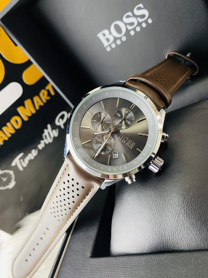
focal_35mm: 25
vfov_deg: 69.4
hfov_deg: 54.9
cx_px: 104
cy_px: 139
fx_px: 200
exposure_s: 1/50
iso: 80
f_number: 1.8
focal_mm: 4.25
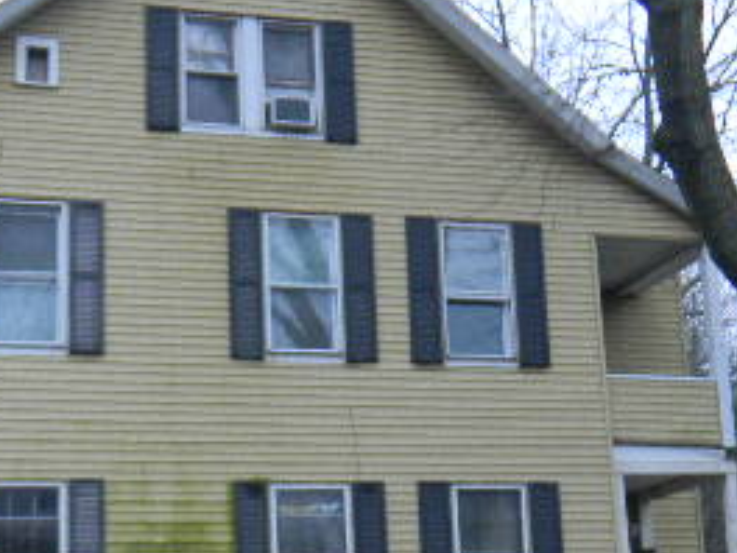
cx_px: 315
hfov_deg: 28.5
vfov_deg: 21.4
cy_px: 408
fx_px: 1448
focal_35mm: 68
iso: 262
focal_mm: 5
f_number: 3.9
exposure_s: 1/59.5
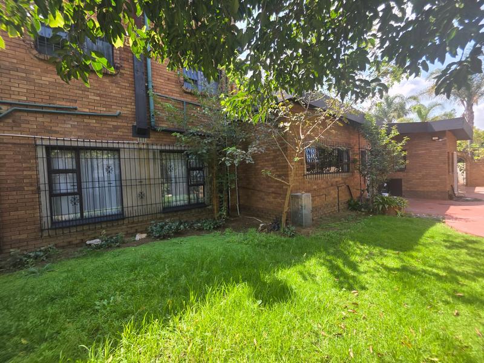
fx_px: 182
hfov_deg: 106.2
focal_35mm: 13
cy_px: 182
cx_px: 242
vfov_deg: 89.9
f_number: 1.9
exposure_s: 1/420
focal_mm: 2.2
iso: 40
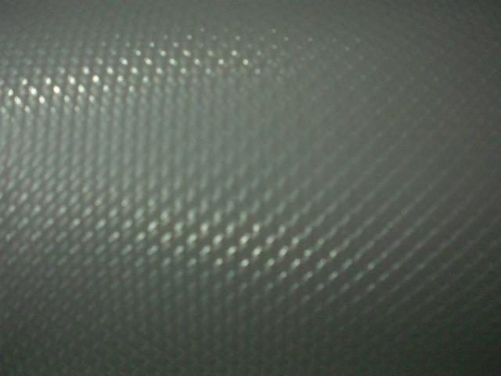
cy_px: 188
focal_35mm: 38
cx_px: 250
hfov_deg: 49.0
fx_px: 550
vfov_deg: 37.7
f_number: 3.1
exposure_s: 1/100
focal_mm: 6.3
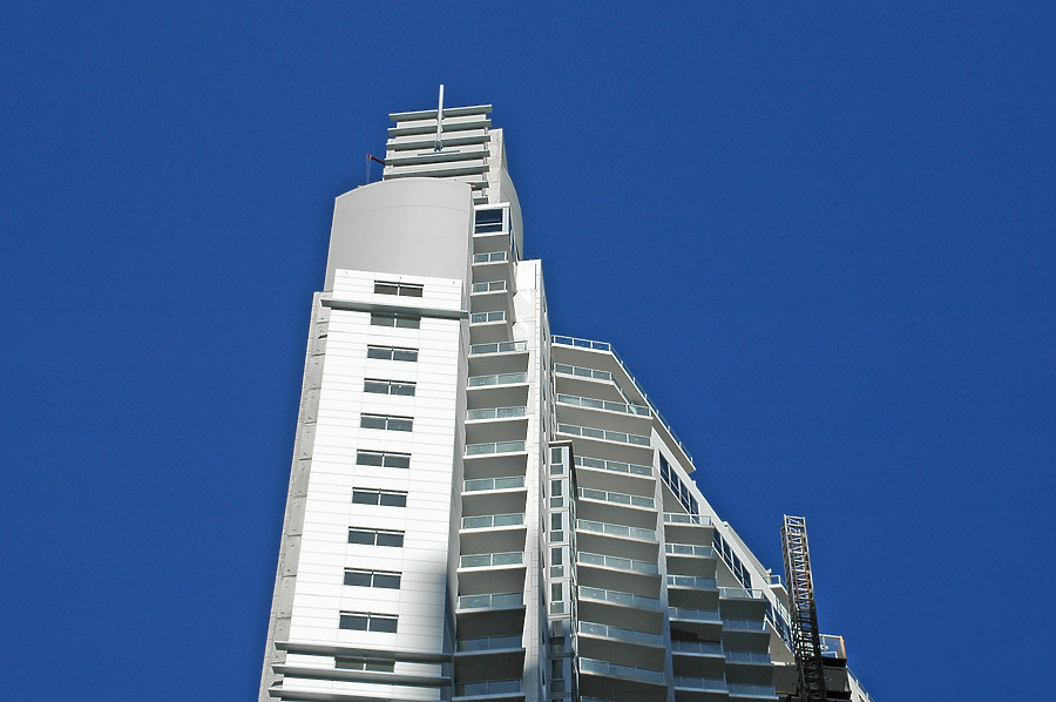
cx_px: 528
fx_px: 2461
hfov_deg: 24.2
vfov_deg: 16.2
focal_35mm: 84
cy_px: 351
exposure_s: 1/500
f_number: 11
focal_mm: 56
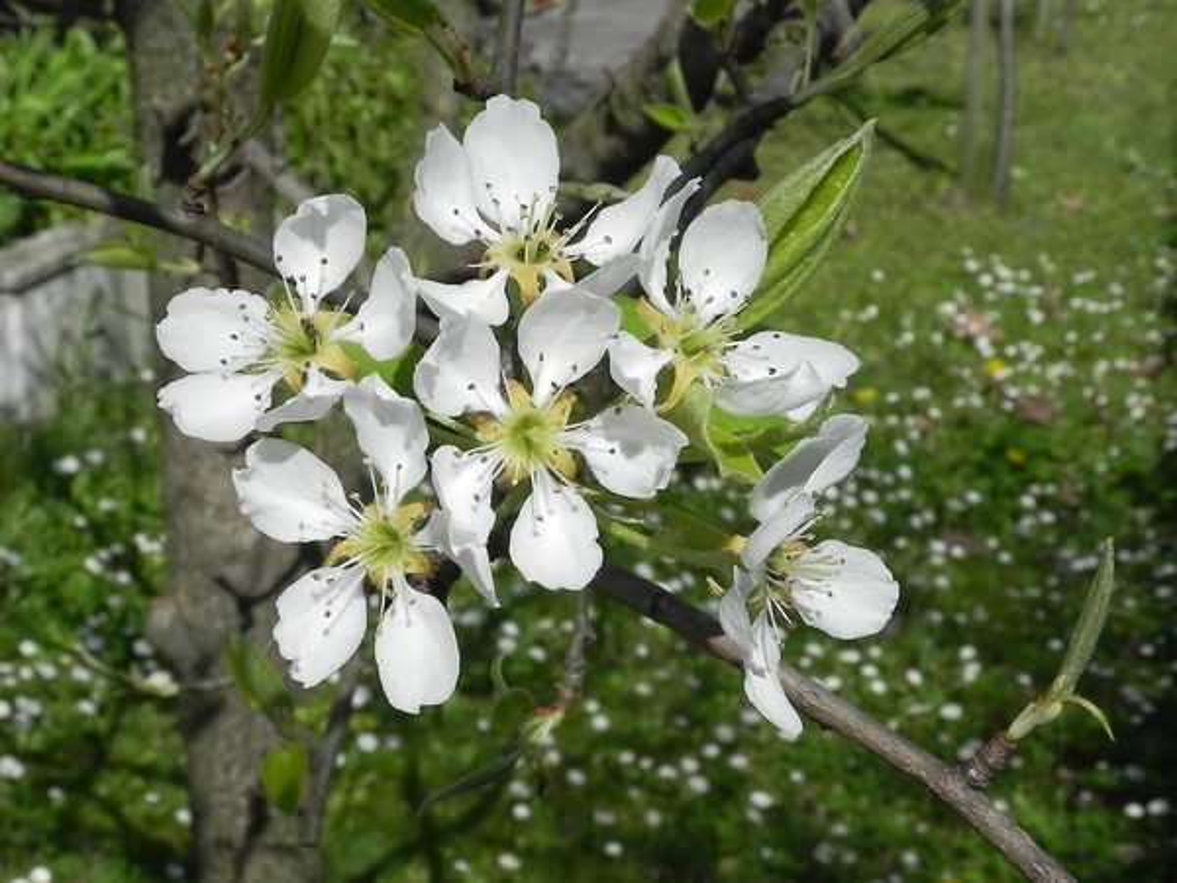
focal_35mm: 66
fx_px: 2244
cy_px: 442
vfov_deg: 22.3
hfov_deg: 29.4
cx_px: 588
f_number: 8
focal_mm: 11.8
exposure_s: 1/531
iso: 160
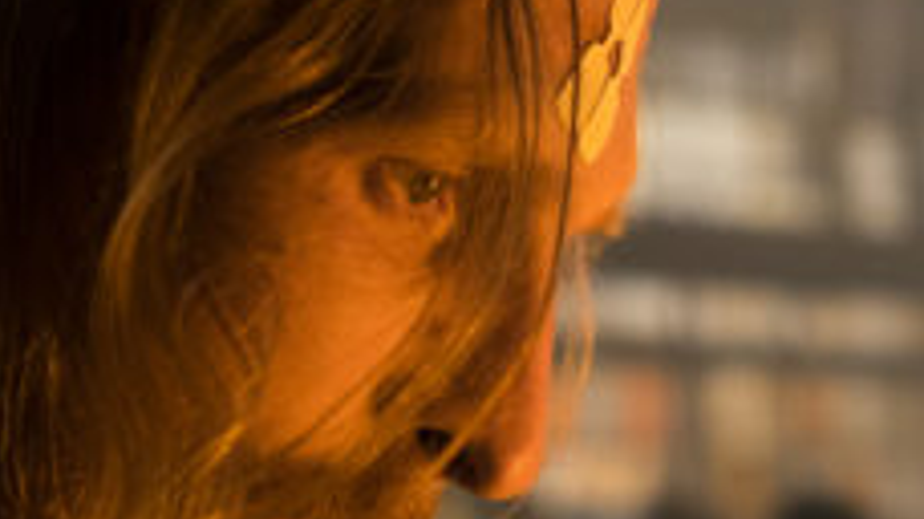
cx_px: 442
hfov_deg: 15.3
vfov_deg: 8.7
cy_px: 225
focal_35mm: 140
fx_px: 3429
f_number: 4
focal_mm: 50.5
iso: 2000
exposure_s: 1/180
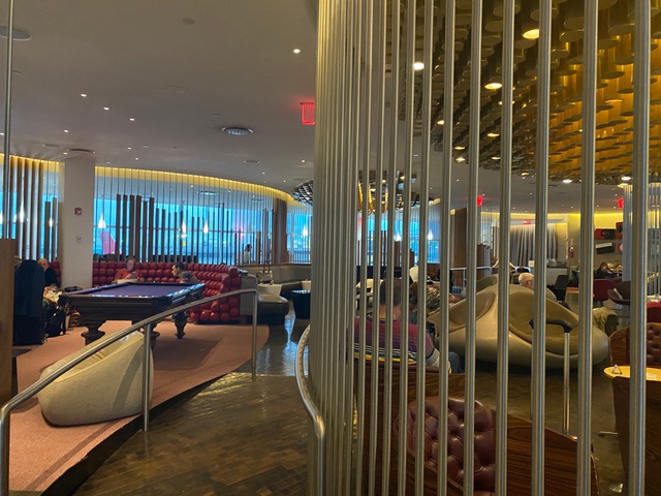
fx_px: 496
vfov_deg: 53.1
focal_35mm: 26
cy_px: 248
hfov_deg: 67.3
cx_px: 330
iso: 640
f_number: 1.8
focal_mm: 4.25
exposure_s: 1/30
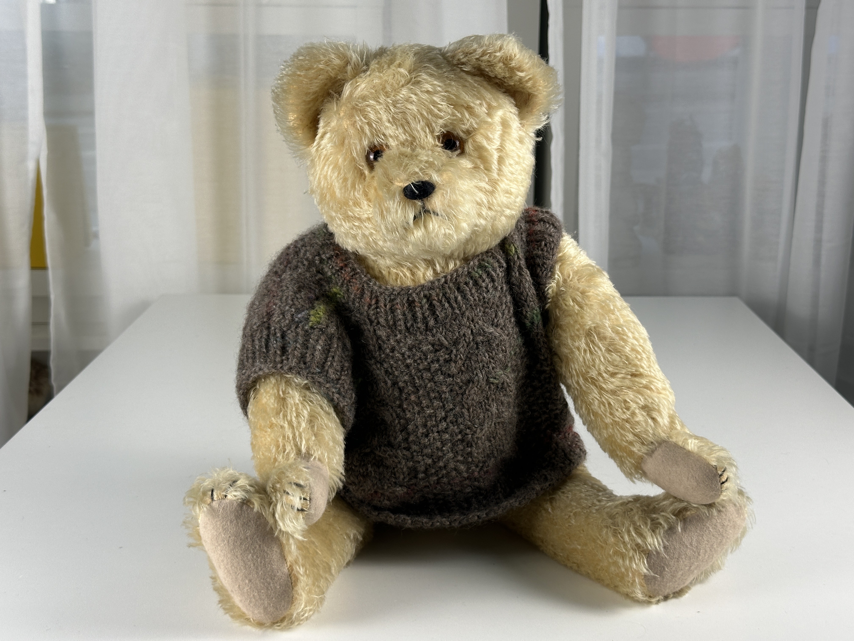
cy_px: 320
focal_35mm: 48
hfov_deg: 39.7
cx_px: 427
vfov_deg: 30.3
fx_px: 1184
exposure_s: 1/100
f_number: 1.78
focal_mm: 6.86
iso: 50
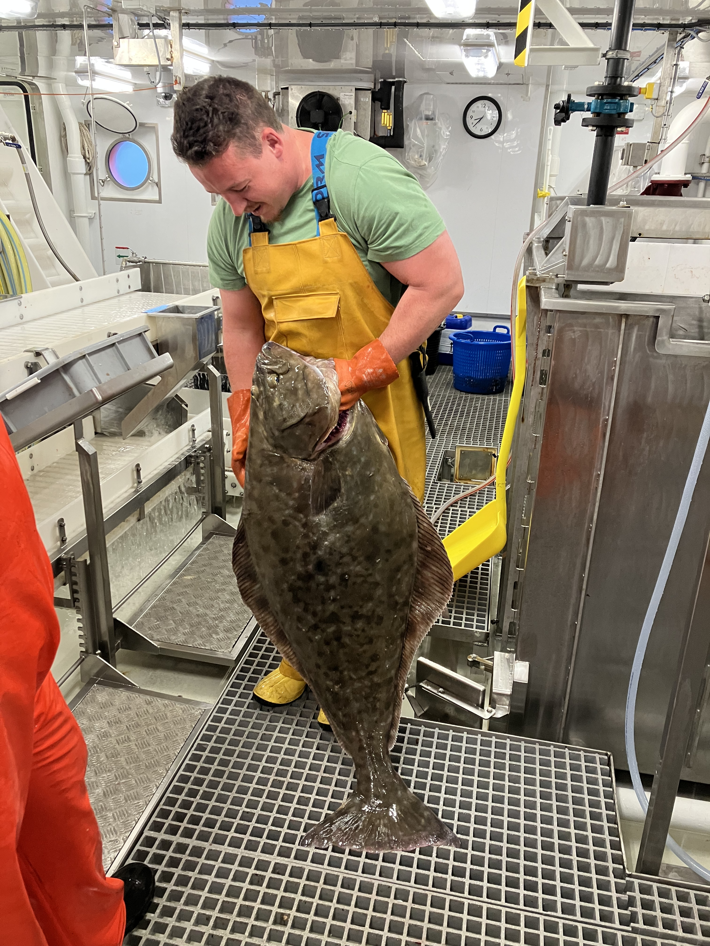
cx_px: 355
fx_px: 766
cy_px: 473
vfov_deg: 63.4
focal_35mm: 28
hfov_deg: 49.7
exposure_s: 1/60
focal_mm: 3.99
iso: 125
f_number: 1.8
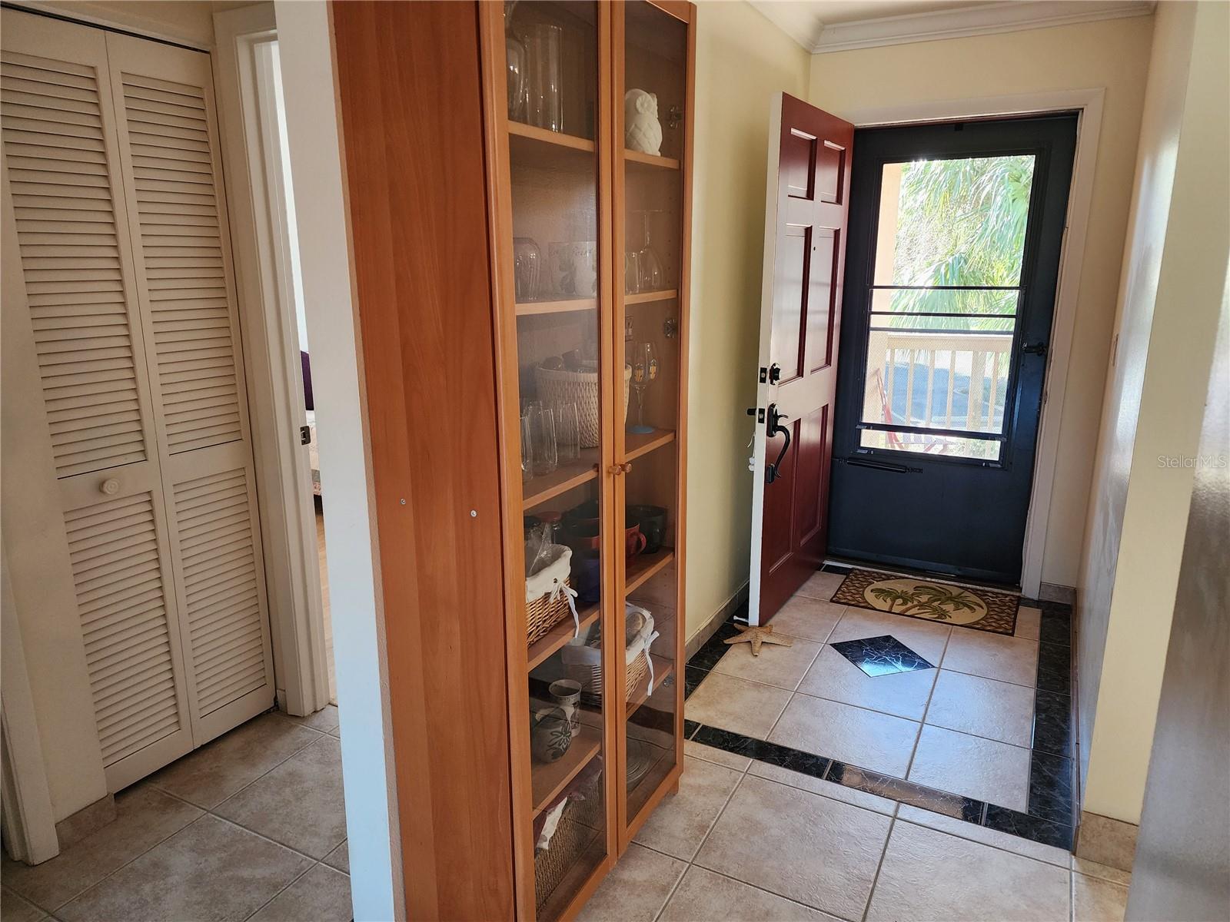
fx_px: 817
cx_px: 615
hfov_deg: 73.9
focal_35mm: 23
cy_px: 461
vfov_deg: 58.9
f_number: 1.8
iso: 500
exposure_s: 1/120
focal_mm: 6.4
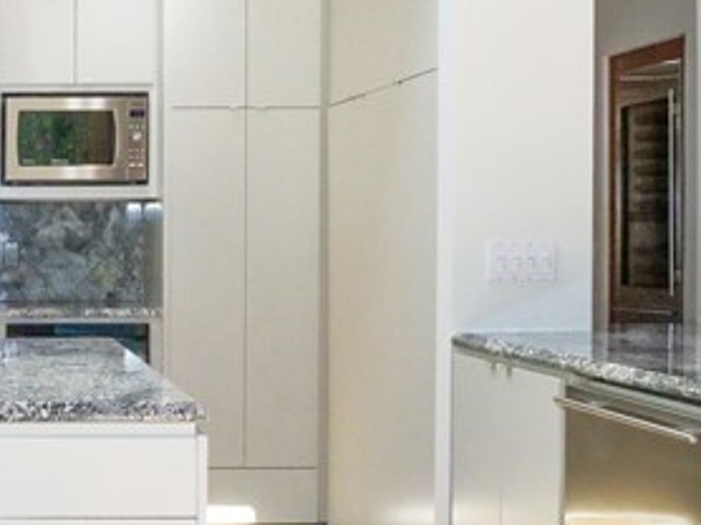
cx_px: -174
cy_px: 228
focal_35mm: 59
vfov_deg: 24.8
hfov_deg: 27.9
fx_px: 1194
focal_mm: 8
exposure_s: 1/160
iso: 2000
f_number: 8
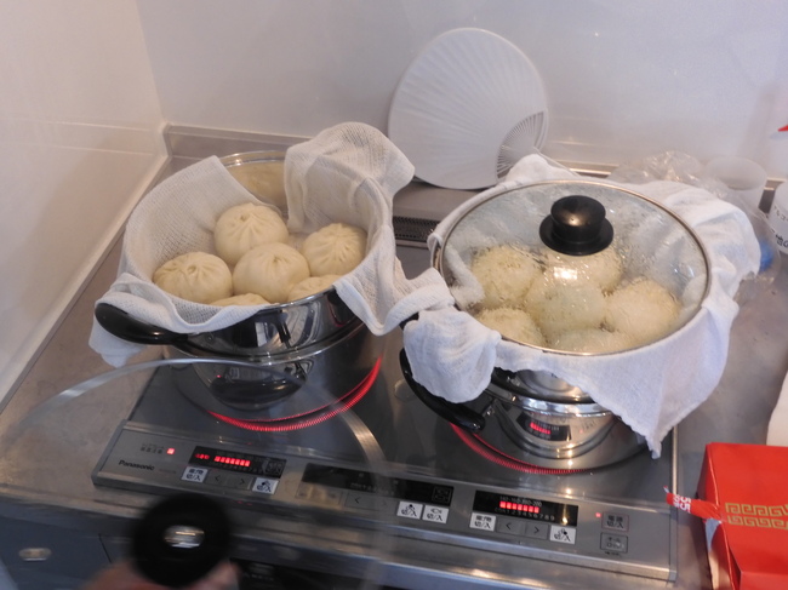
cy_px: 295
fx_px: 956
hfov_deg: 44.8
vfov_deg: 34.3
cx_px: 394
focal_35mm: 42
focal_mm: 7.5
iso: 400
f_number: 4
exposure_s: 1/30
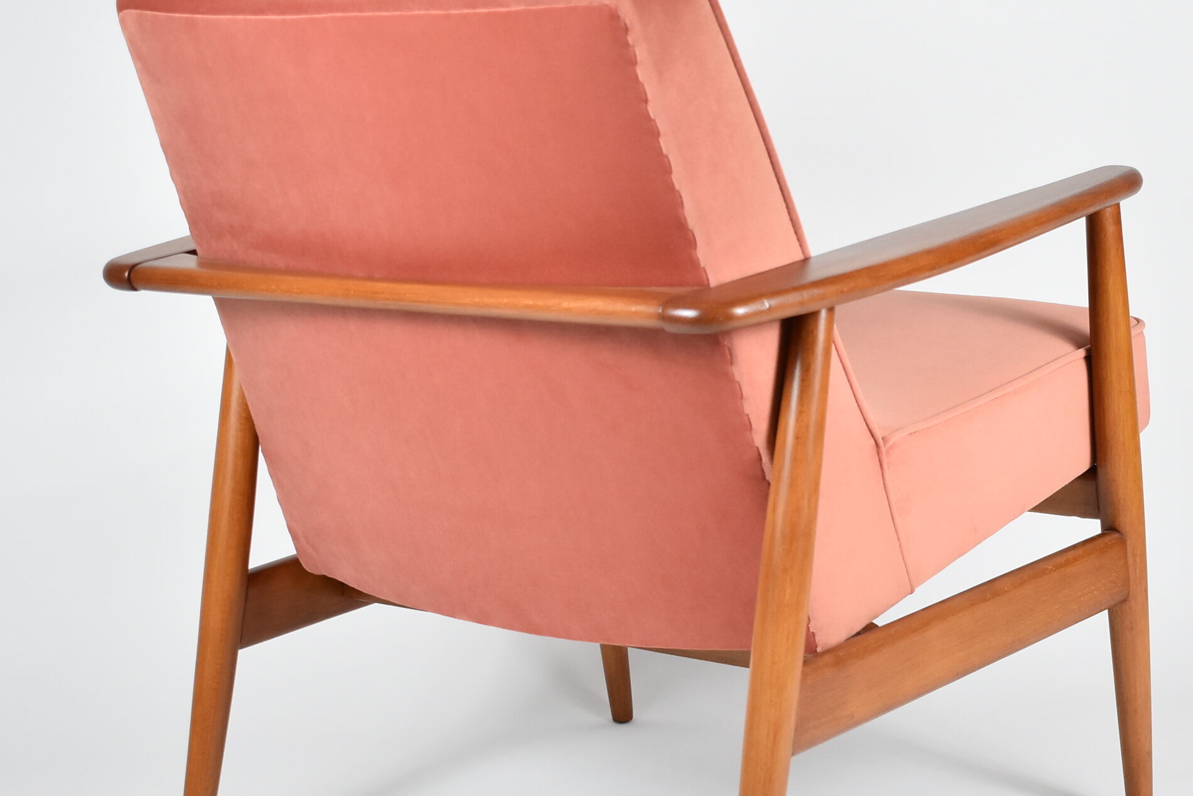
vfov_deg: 17.9
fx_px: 2519
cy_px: 484
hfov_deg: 26.5
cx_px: 766
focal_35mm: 76
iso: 1000
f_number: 4.5
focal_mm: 32
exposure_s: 1/125
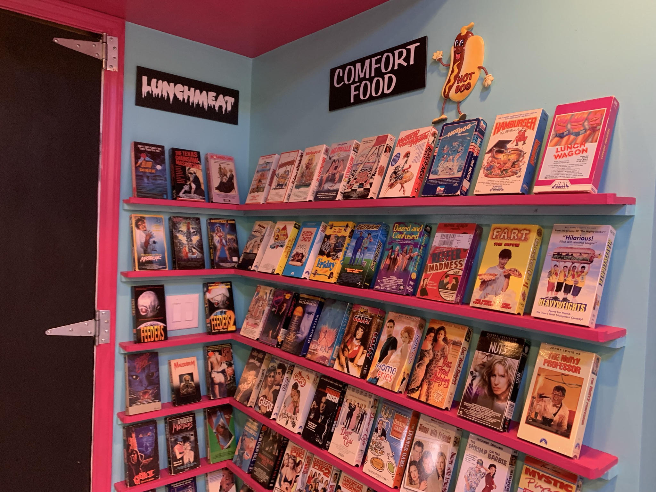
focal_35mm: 26
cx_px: 328
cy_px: 246
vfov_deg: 53.1
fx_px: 493
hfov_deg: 67.3
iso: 200
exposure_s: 1/60
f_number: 1.8
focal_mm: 4.25
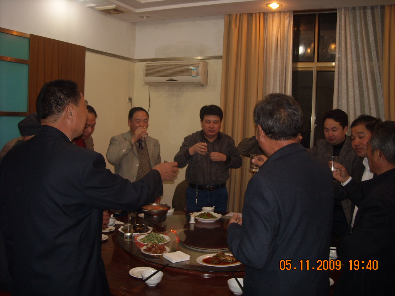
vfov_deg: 40.7
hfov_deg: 52.6
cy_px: 148
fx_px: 399
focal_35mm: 35
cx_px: 198
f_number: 2.8
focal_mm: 5.7
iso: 100
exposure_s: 1/30
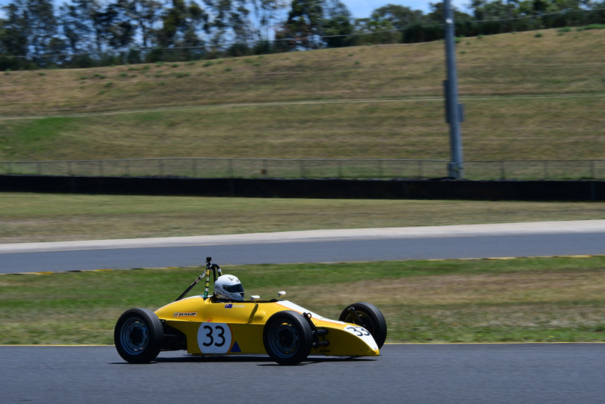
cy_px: 202
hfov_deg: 11.4
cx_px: 302
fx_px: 3026
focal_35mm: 180
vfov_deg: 7.6
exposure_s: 1/320
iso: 160
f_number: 11
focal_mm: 120
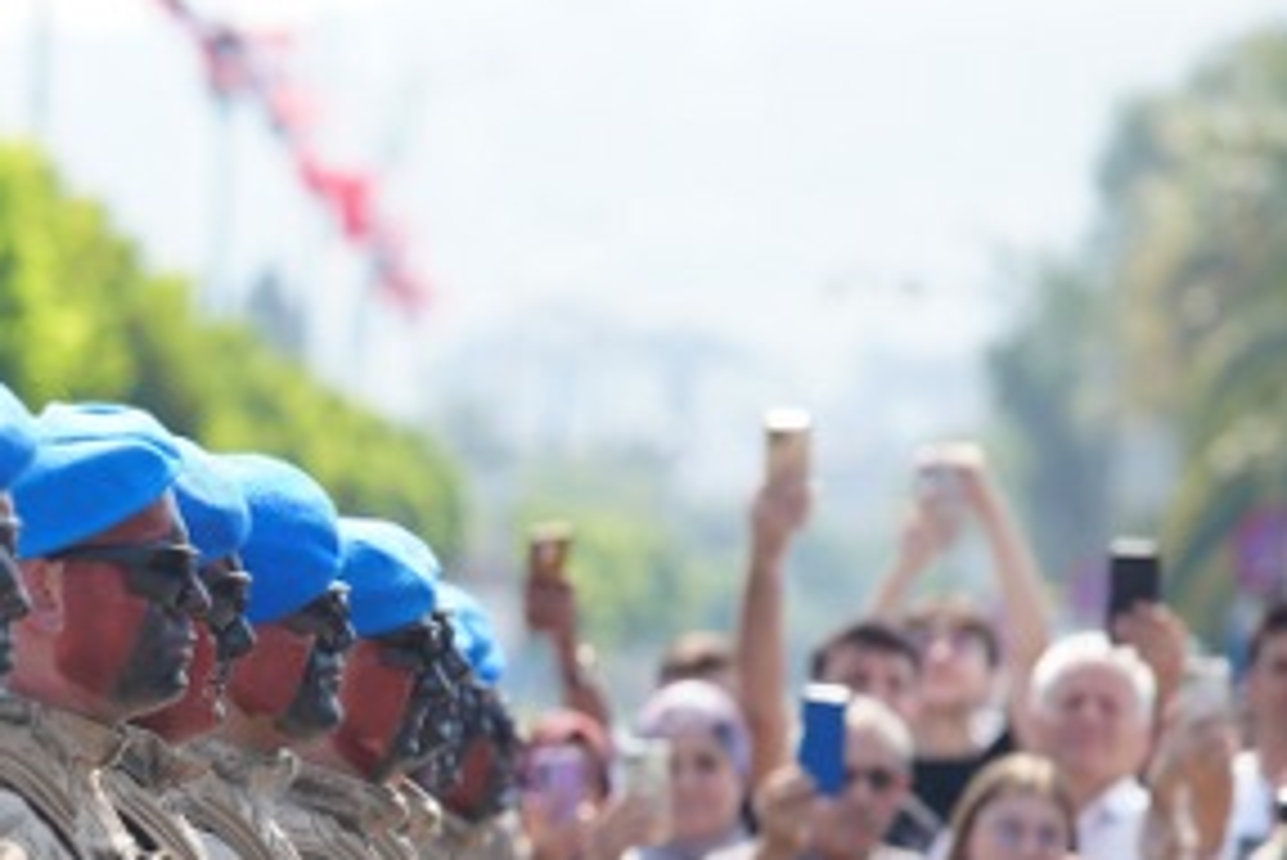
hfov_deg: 4.6
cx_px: 72
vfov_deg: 3.1
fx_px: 15988
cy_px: 871
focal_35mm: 447
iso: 100
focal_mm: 200
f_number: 5.6
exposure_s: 1/250
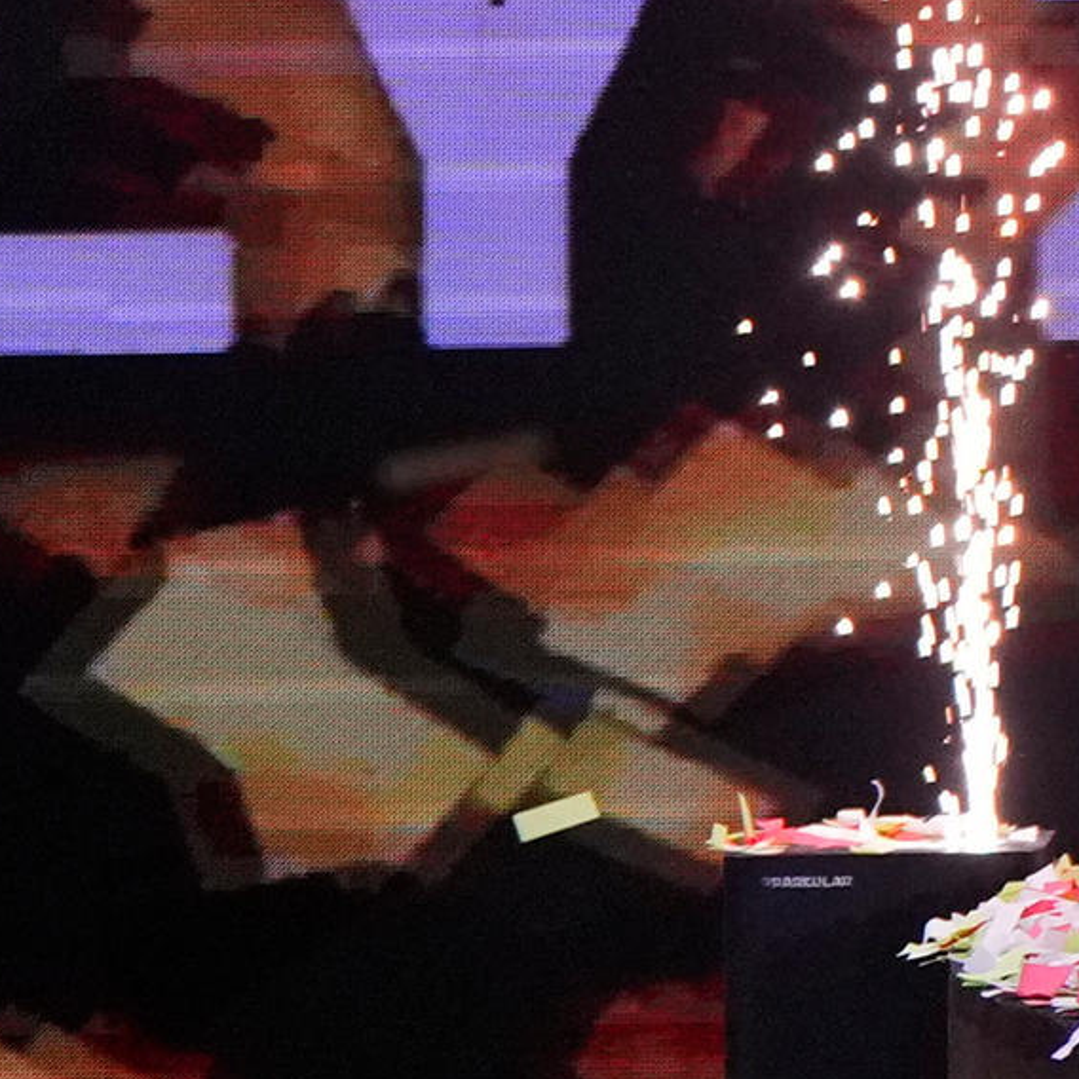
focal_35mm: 711
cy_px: -1202
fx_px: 25074
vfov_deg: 2.5
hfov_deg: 2.4
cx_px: 4417
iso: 2000
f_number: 3.2
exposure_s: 1/2000
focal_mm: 95
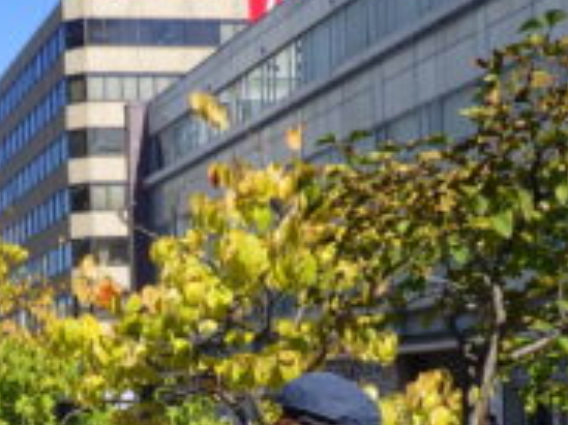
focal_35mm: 87
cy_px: 445
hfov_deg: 21.7
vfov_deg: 16.5
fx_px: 1427
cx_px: -2
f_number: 4.2
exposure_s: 1/800
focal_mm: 5
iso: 125
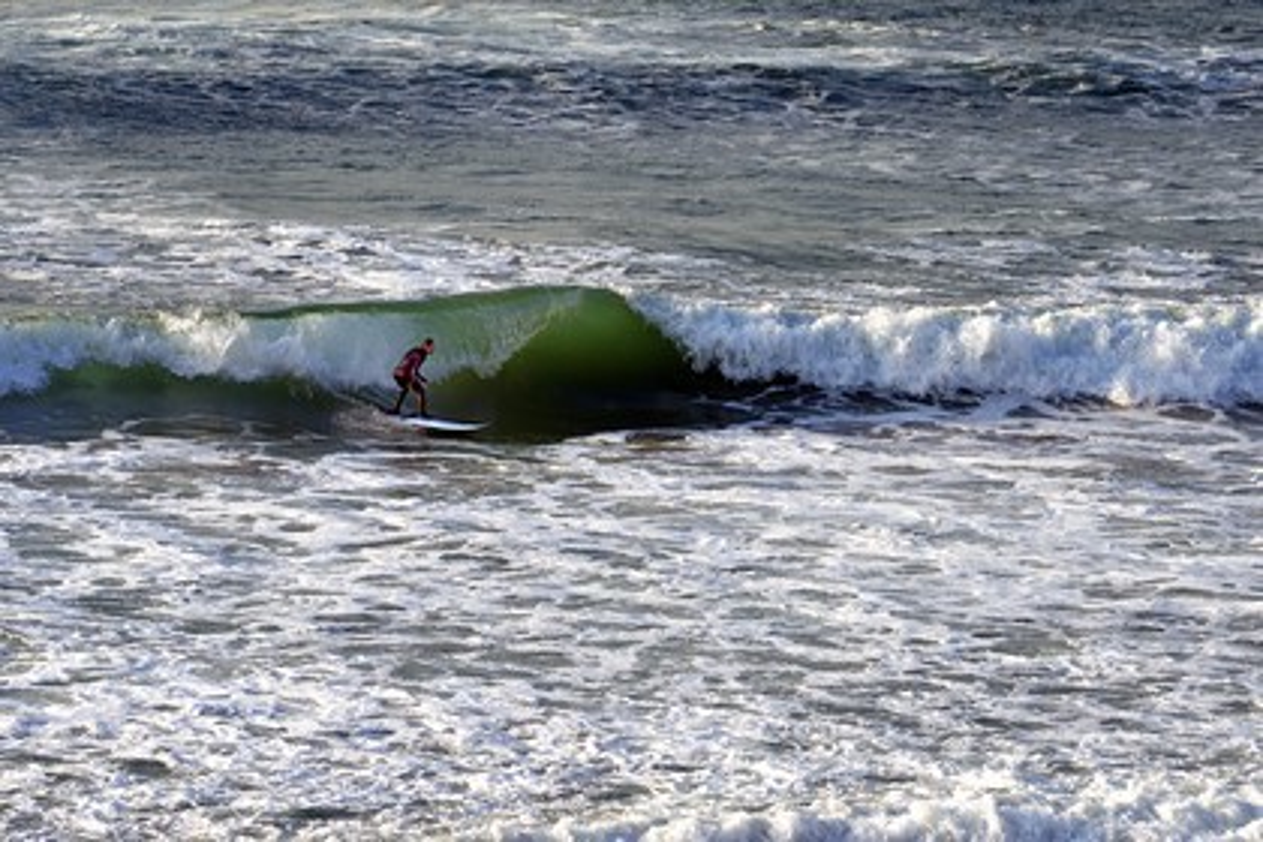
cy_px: 421
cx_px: 632
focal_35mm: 200
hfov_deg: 10.3
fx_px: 7016
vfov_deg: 6.9
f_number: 9
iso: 200
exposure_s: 1/400
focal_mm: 200
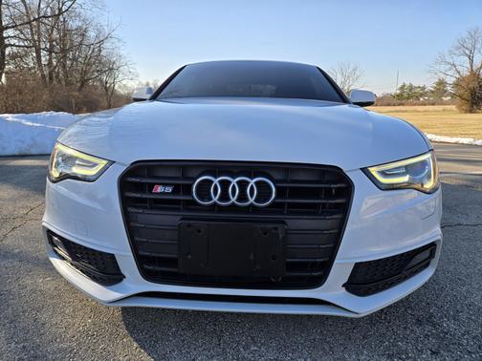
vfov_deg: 58.9
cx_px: 241
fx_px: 320
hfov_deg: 73.9
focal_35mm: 23
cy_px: 180
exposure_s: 1/2921
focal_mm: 5.4
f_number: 1.8
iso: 64
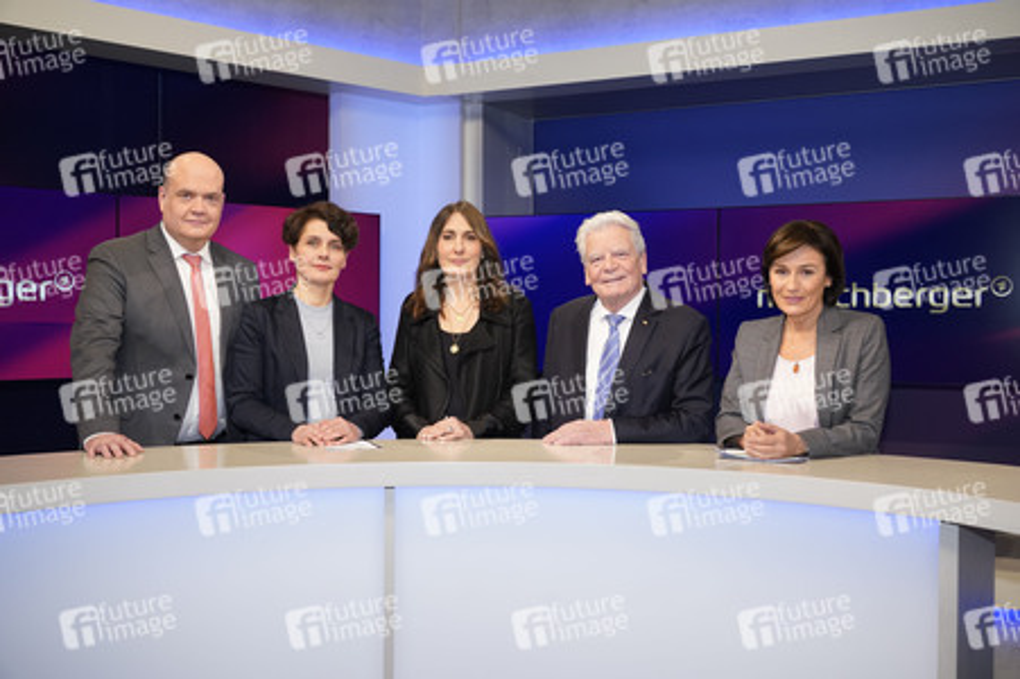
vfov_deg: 35.0
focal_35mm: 38
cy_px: 340
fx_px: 1076
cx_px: 510
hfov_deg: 50.7
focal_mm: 38
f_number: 5.6
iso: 2000
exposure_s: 1/125
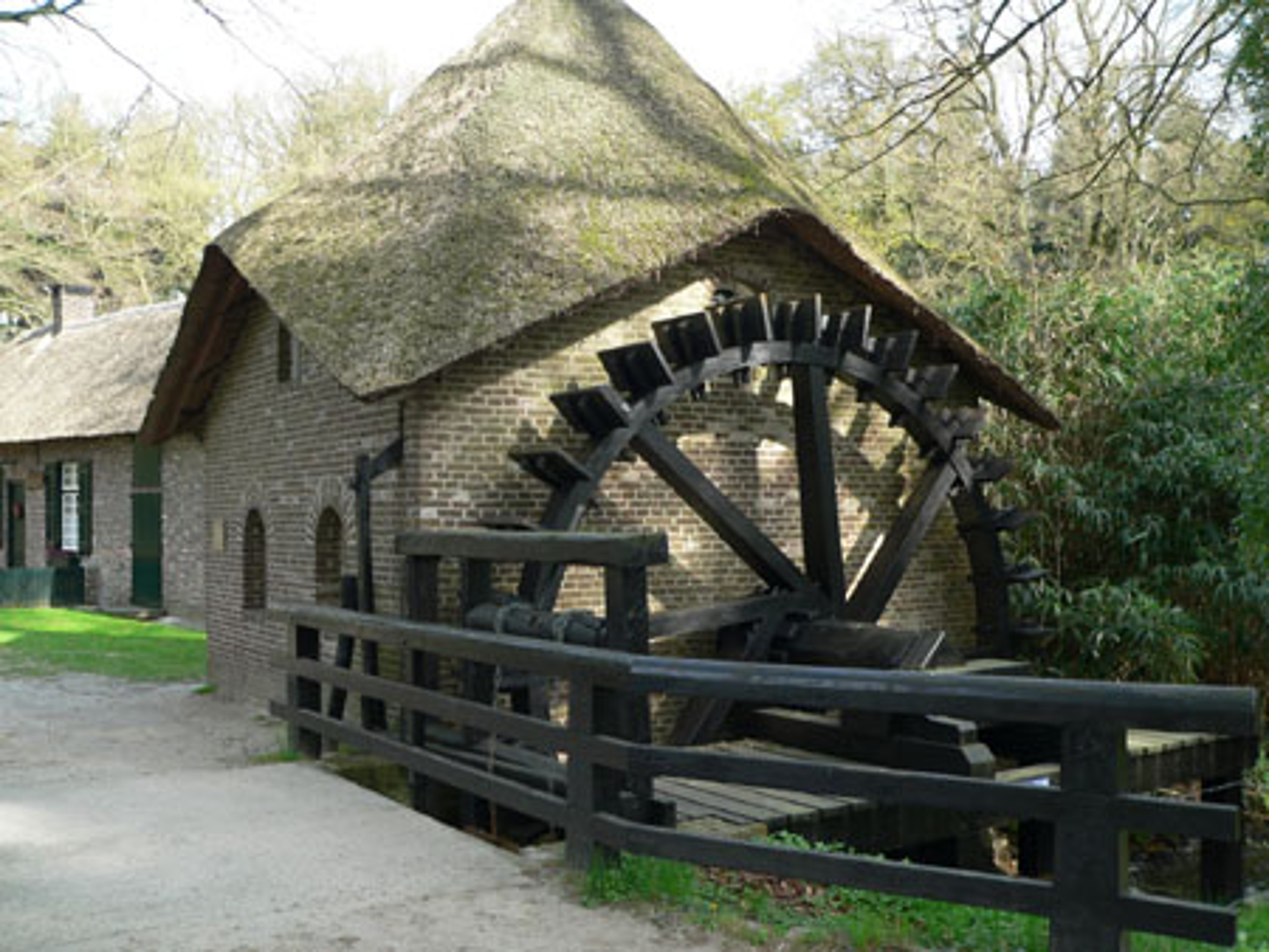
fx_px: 1320
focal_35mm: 36
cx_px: 634
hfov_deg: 51.3
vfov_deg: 39.7
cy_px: 476
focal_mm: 6
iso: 80
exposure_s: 1/100
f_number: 2.8
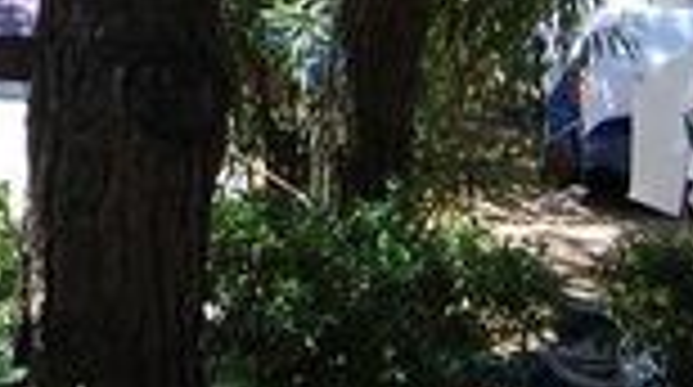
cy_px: -356
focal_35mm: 157
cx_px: -328
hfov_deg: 13.0
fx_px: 2880
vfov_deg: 7.4
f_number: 9
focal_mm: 30
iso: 400
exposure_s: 1/125
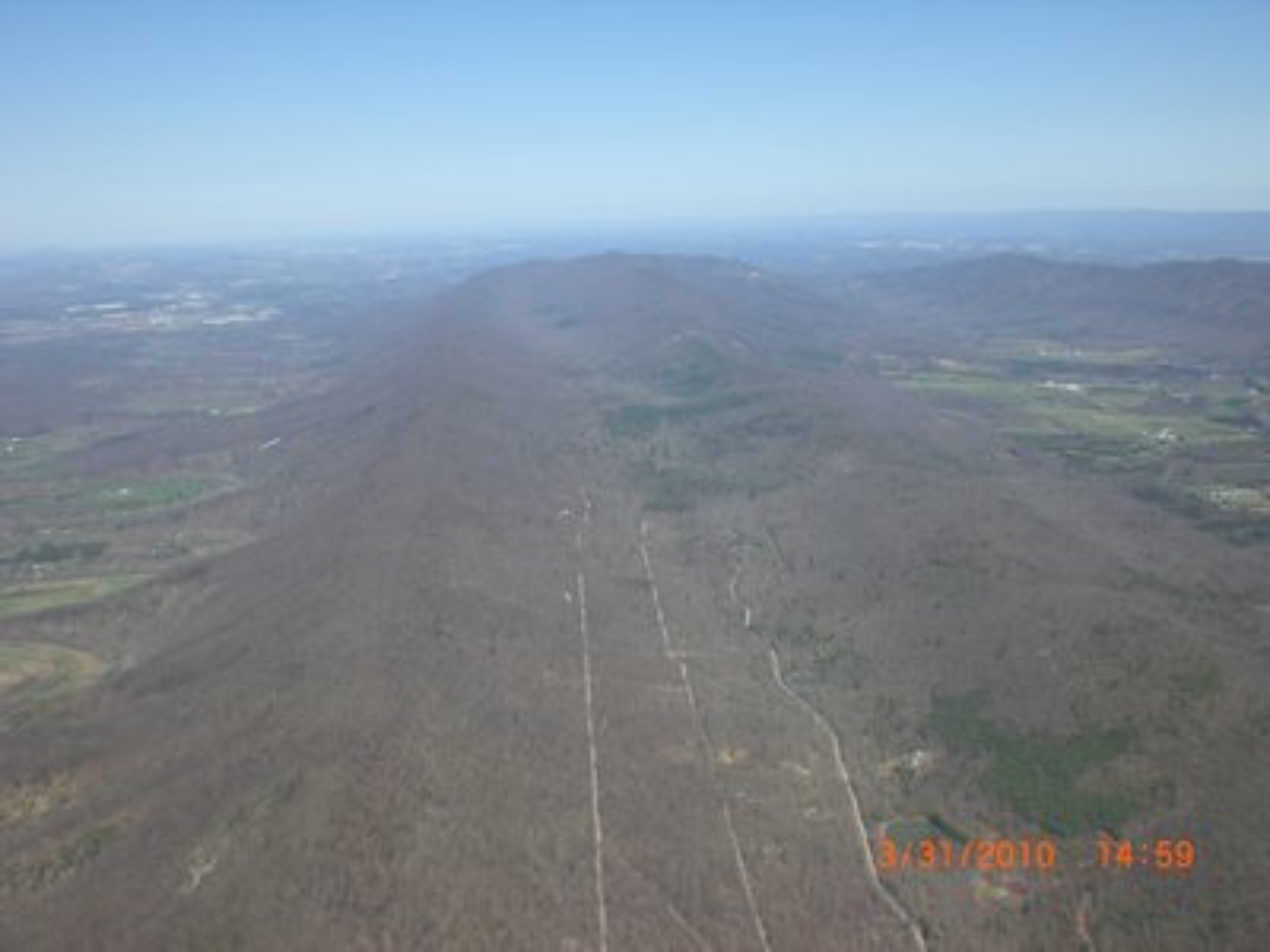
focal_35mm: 38
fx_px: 1394
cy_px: 476
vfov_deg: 37.7
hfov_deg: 49.0
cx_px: 635
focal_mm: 6.3
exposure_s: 1/640
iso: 50
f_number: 4.4
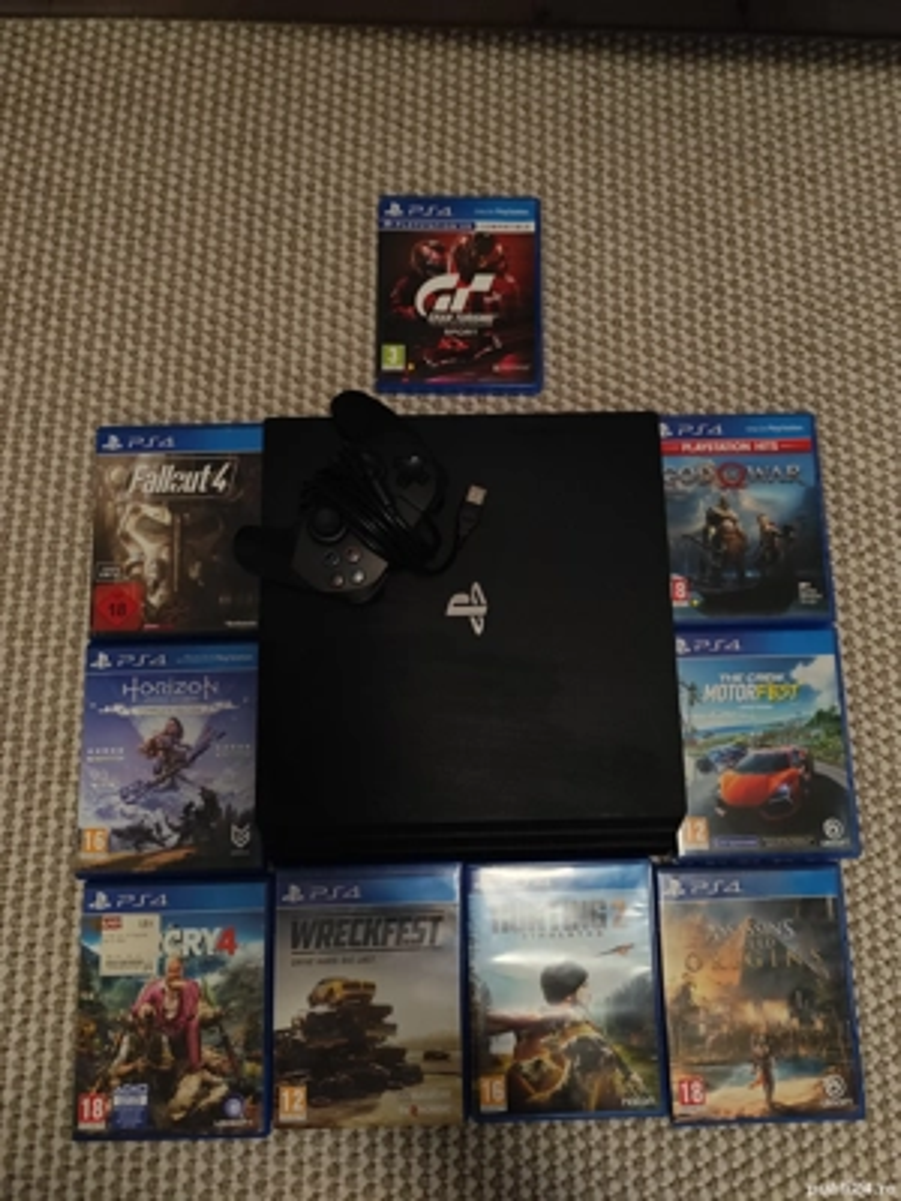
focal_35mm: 23
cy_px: 600
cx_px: 450
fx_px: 798
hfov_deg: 58.9
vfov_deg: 73.9
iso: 320
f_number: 1.65
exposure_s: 1/50
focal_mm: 6.14
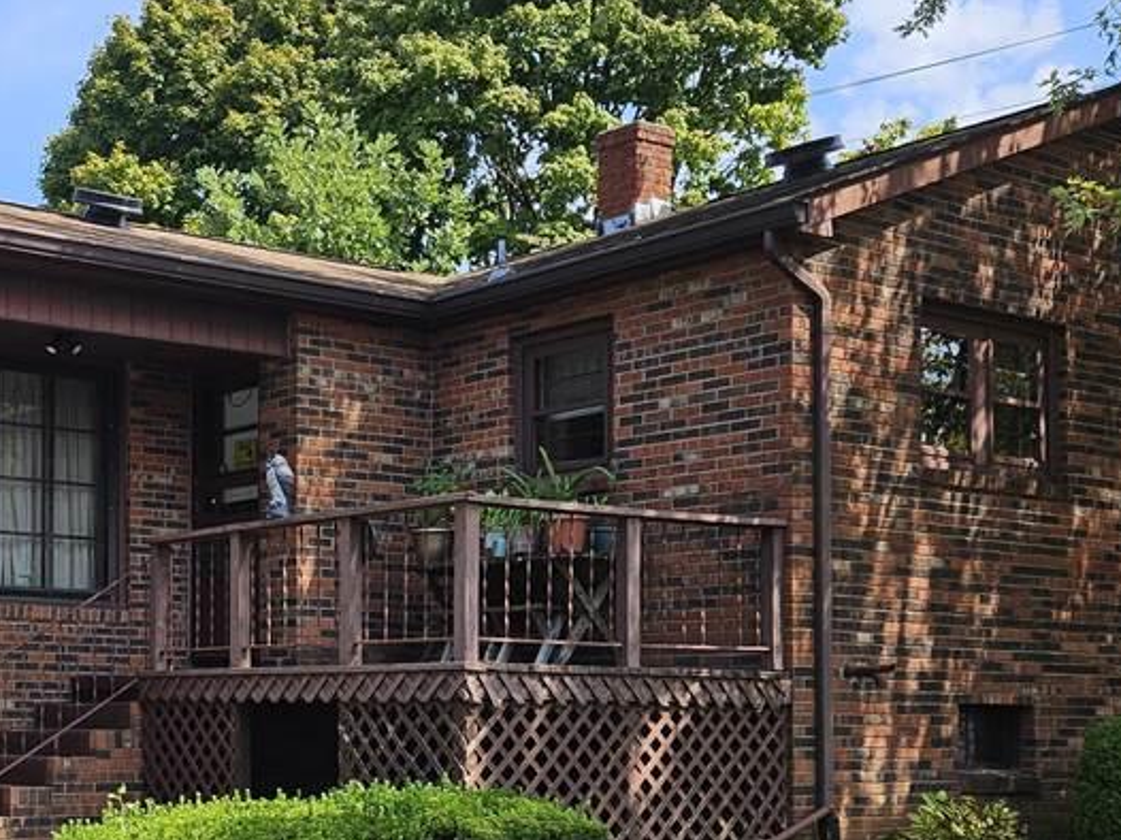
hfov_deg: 32.8
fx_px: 1813
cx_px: 130
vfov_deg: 25.8
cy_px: 612
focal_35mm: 56
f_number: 1.8
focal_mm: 5.4
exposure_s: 1/1192
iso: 25
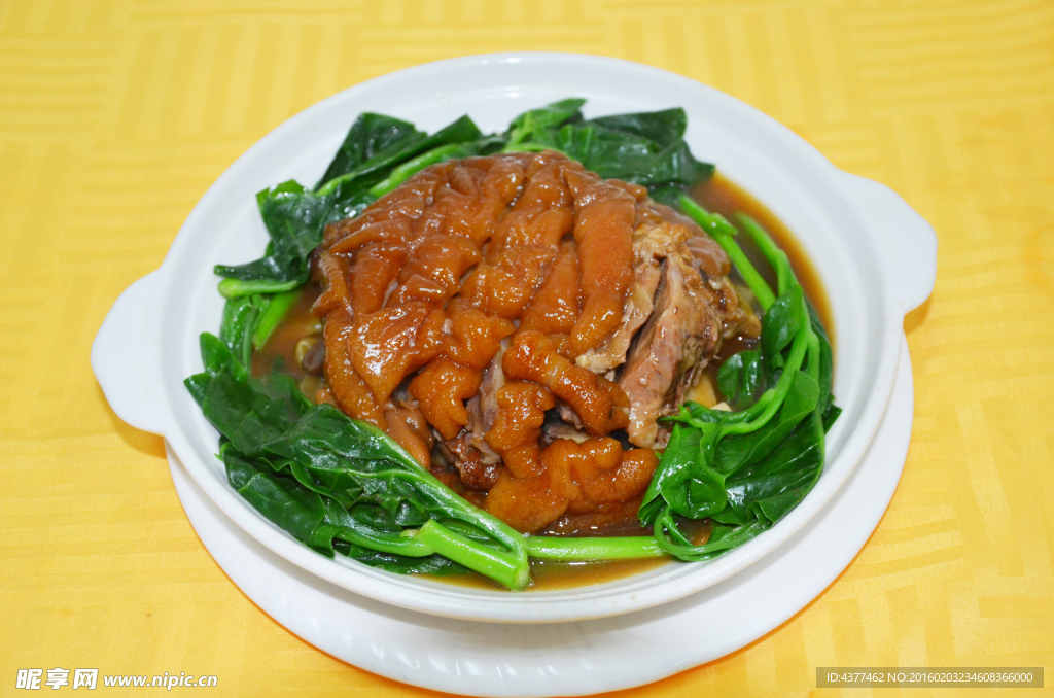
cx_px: 527
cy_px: 349
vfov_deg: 26.4
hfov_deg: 39.0
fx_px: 1490
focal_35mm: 51
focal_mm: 34
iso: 800
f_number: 4.2
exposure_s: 1/60
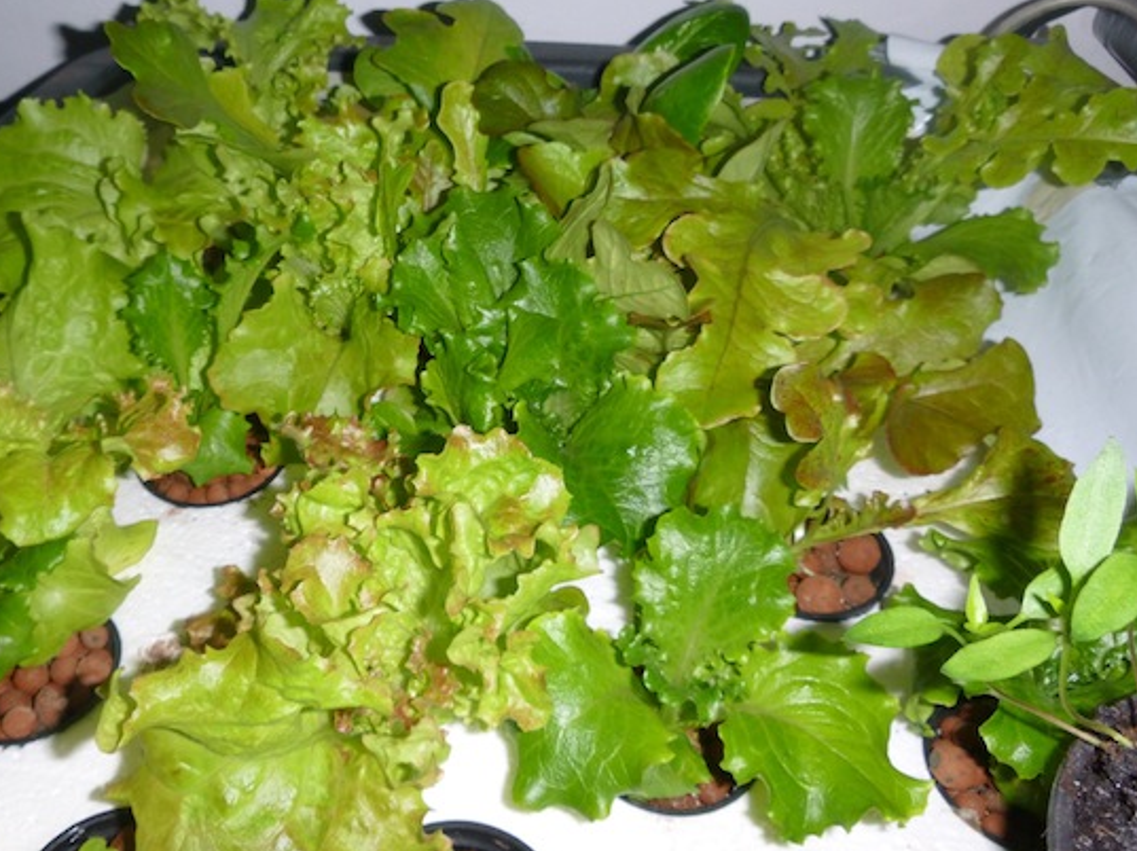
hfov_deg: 54.9
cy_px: 380
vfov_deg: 42.8
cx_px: 450
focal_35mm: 33
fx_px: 1083
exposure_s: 1/60
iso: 100
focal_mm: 4.5
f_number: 3.9
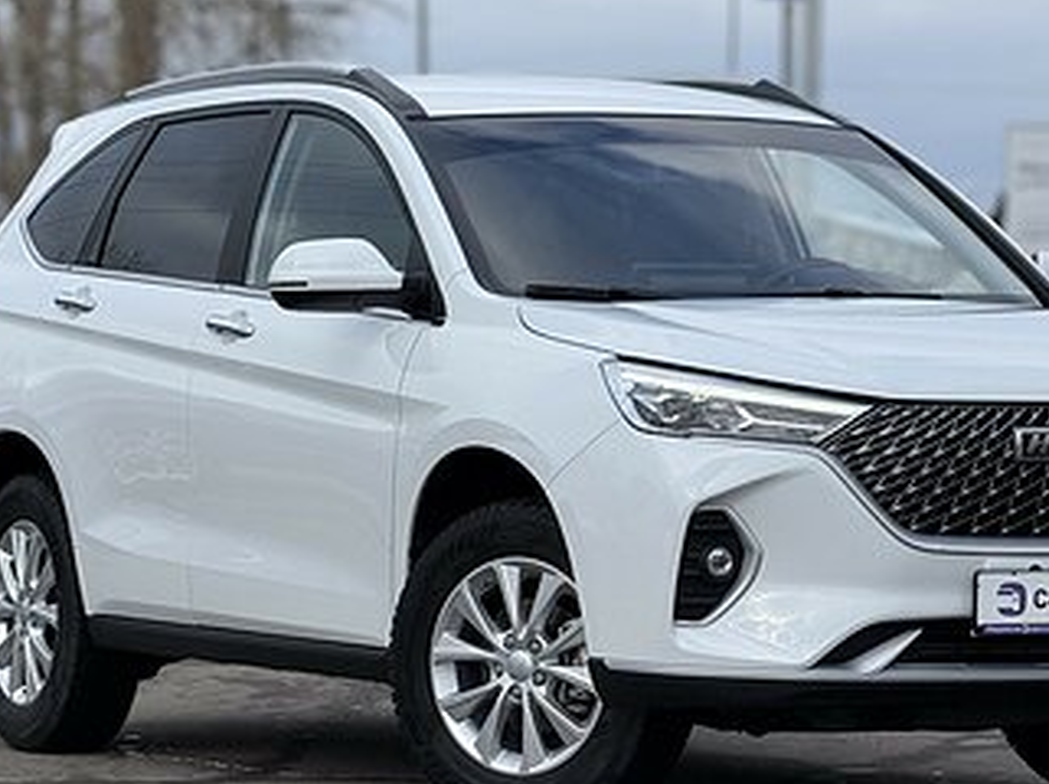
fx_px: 6205
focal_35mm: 205
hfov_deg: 9.7
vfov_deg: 7.2
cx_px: 644
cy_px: 444
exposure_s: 1/497
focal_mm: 15.66
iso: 50
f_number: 2.8
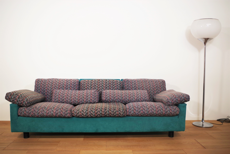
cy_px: 77
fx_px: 198
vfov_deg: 42.3
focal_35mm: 31
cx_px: 115
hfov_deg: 60.3
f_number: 4
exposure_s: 1/60
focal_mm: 21.25
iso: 200
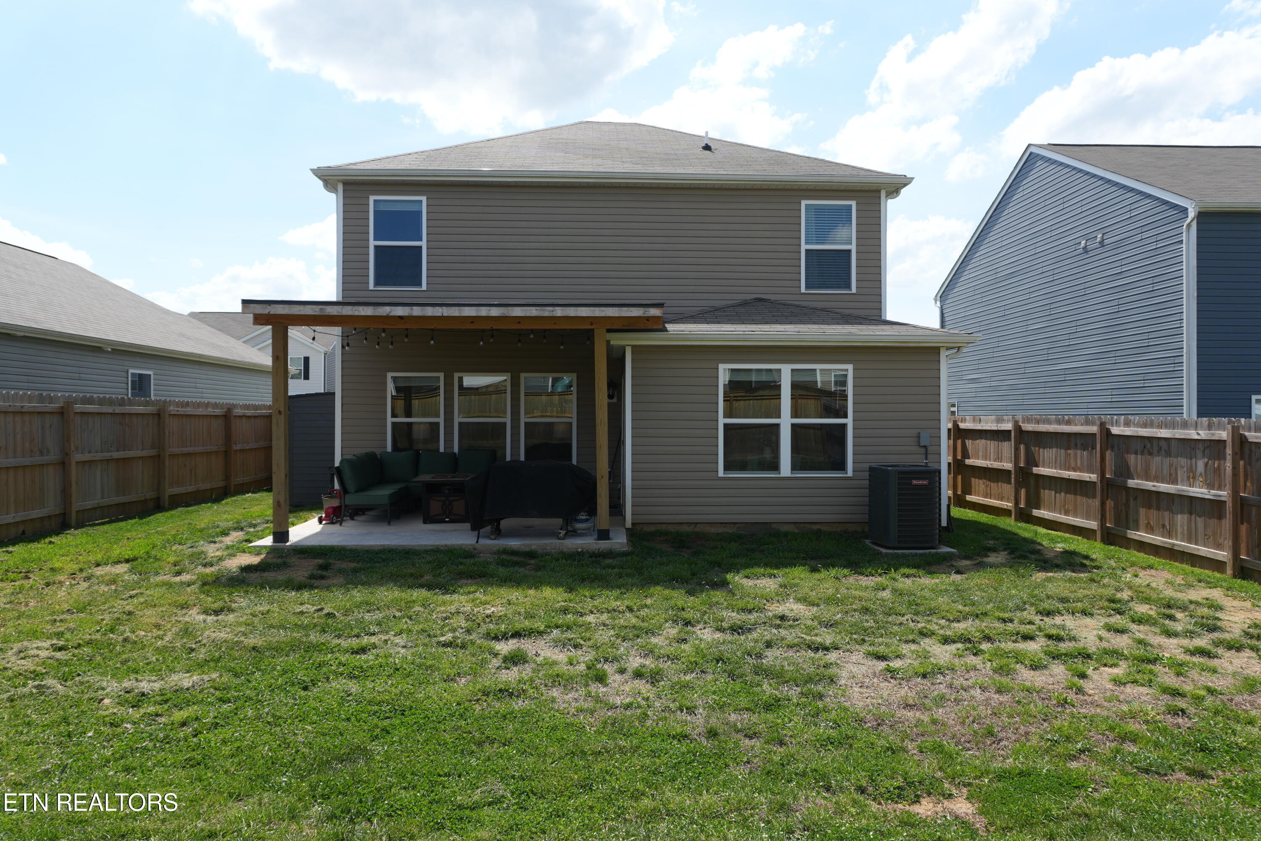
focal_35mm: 24
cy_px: 420
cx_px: 630
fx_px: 841
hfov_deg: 73.7
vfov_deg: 53.1
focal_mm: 16
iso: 100
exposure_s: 1/500
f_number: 5.6
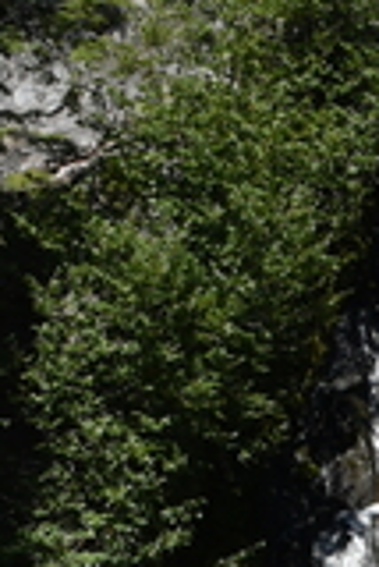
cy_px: 914
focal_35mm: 256
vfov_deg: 7.8
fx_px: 4034
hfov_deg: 5.2
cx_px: 832
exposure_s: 1/250
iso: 100
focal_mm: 32
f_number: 8
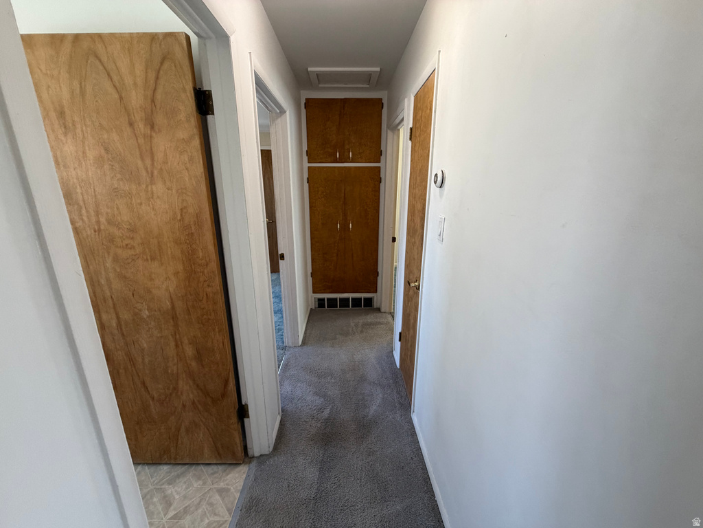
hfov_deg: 102.1
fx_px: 284
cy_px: 264
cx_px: 352
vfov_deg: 85.7
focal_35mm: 14
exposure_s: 1/60
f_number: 2.2
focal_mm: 2.22
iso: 250
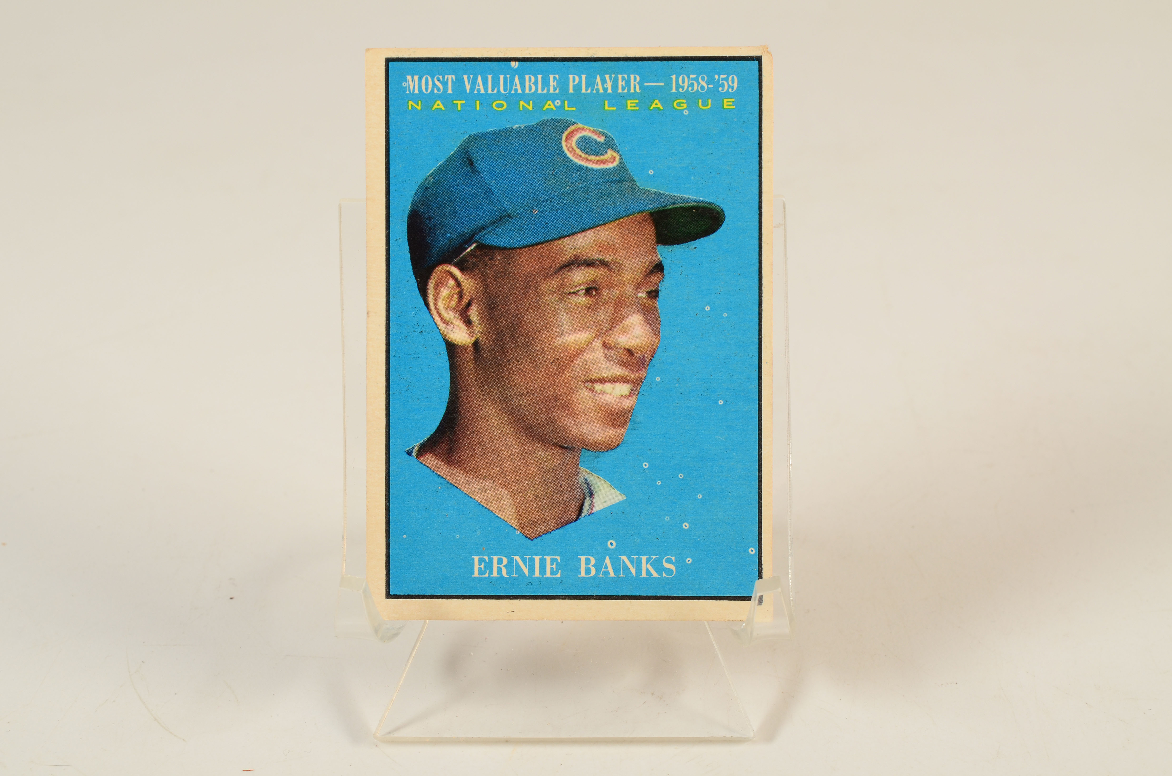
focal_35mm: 78
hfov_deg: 26.0
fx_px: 2534
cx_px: 586
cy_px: 388
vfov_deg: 17.4
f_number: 13
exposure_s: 1/160
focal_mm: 52
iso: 200
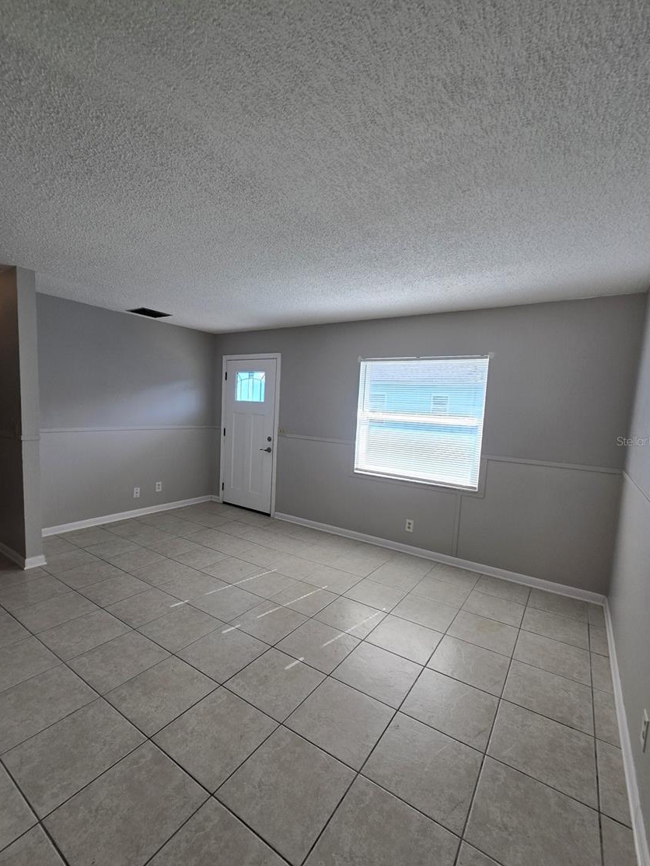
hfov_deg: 85.7
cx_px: 322
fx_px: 350
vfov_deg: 102.0
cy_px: 441
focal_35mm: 14
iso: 50
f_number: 2.2
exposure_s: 1/120
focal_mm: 2.2
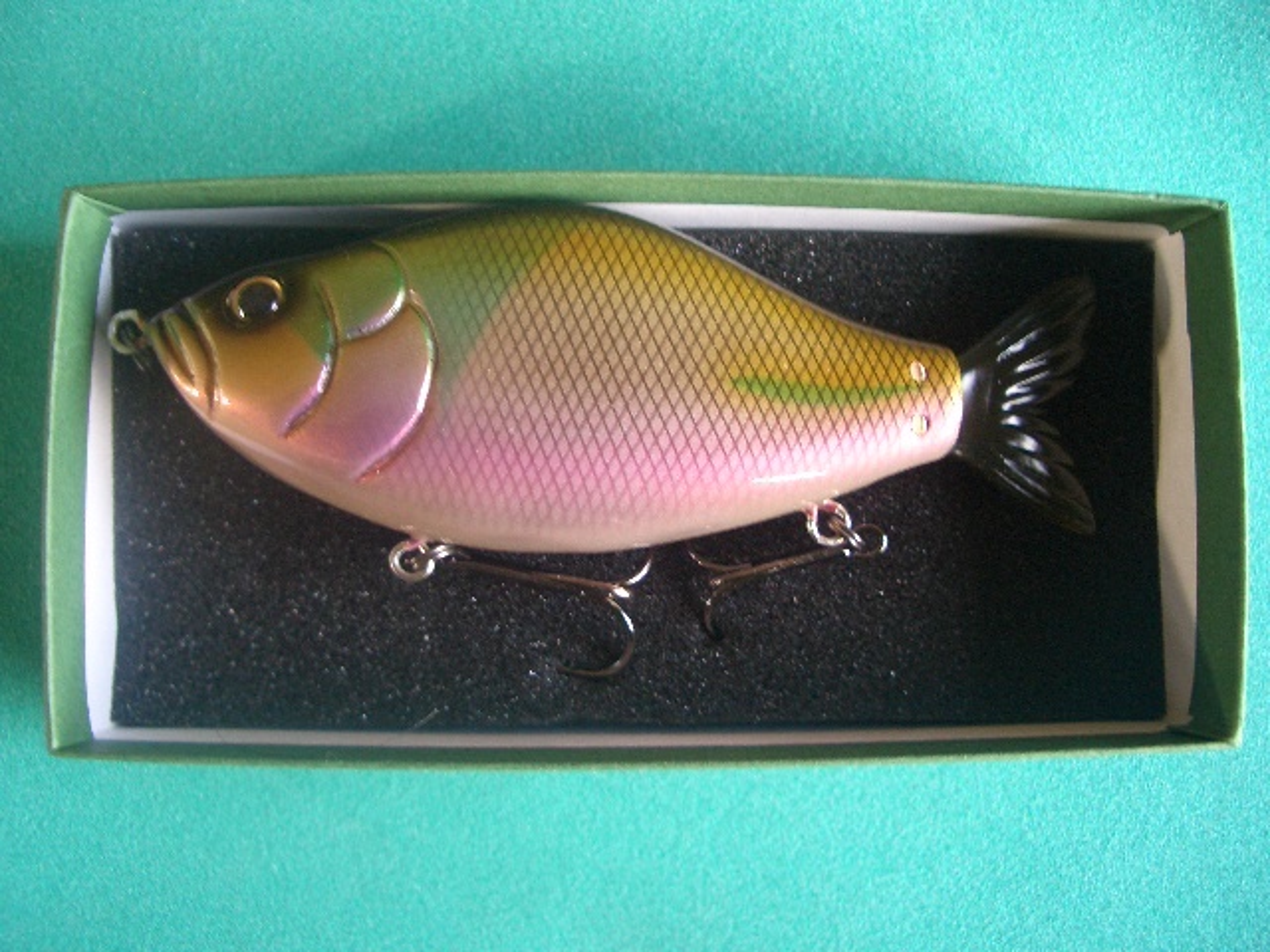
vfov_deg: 40.7
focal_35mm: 35
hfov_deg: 52.6
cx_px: 635
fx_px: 1284
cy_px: 476
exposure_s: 1/8
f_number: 2.6
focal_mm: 5.8
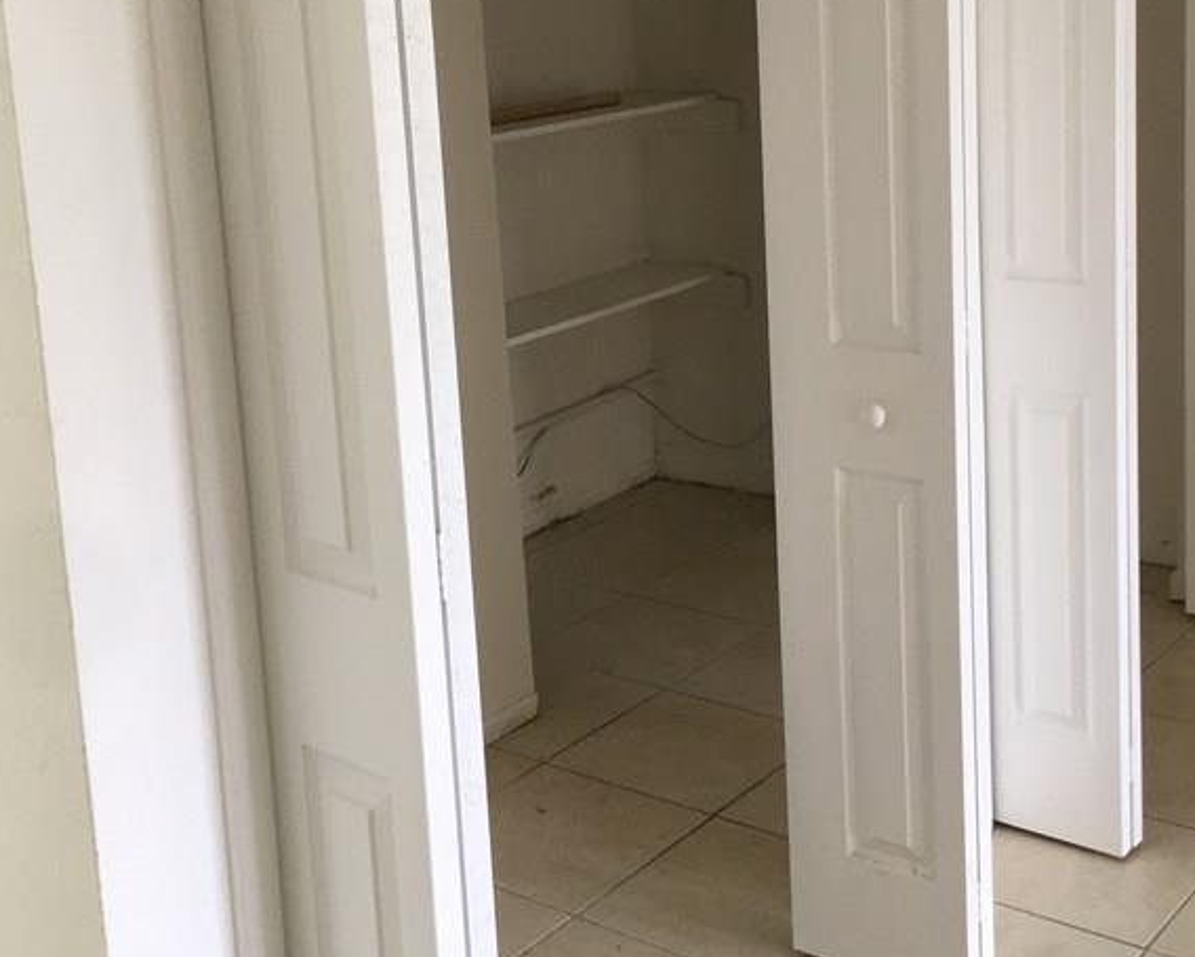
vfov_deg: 29.4
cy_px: 271
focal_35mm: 51
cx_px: 604
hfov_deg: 36.6
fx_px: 1805
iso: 160
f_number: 2.2
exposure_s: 1/30
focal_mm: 4.15
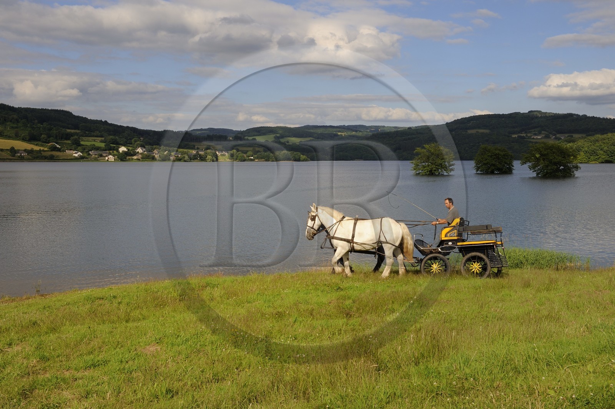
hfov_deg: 44.5
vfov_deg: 30.5
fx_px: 751
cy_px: 204
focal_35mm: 44
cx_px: 308
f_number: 16
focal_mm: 44
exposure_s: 1/200
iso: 200
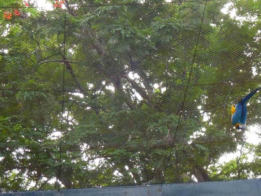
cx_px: 132
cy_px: 128
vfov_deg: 12.7
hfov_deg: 16.8
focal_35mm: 117
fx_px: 882
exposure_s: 1/80
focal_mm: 8.7
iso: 125
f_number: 4.1
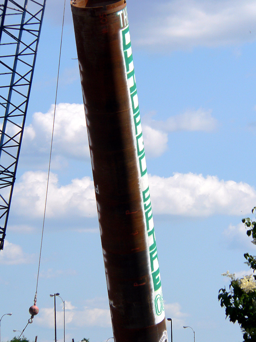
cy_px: 171
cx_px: 128
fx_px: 2672
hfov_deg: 5.5
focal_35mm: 271
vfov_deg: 7.3
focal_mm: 45.1
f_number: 5.2
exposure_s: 1/800
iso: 80
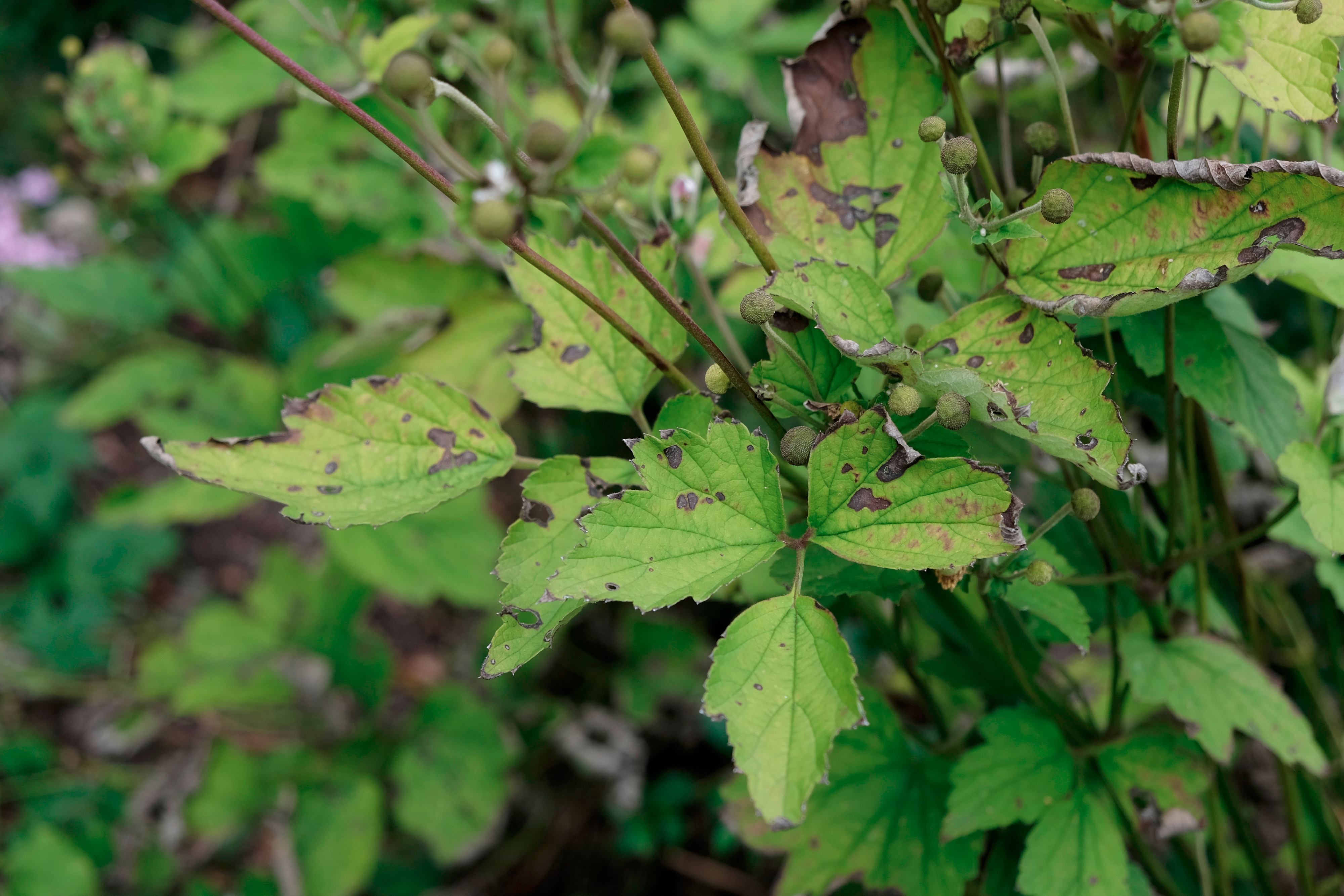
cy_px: 448
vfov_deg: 24.2
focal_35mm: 56
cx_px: 672
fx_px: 2090
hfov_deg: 35.6
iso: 200
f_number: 4
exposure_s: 1/320
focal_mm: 37.4
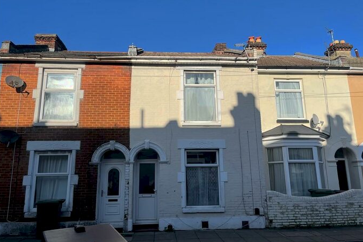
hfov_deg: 65.5
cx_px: 182
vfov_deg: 46.4
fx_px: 282
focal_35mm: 28
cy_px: 115
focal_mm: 5.1
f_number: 1.6
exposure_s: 1/5618
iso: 32
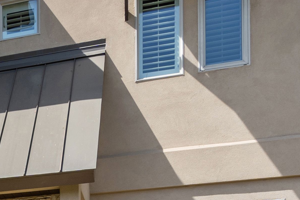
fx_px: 667
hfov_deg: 20.8
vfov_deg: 15.4
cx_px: -172
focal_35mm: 80
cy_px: 326
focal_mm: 16
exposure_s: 1/125
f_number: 9
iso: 100
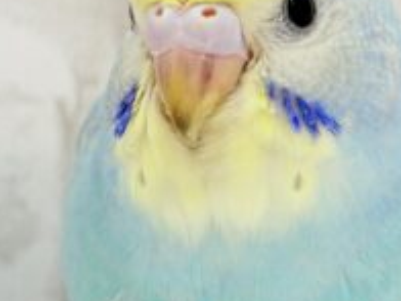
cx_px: 254
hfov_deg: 11.6
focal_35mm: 170
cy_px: 133
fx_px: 1969
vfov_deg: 8.7
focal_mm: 5.96
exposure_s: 1/50
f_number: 1.6
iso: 40
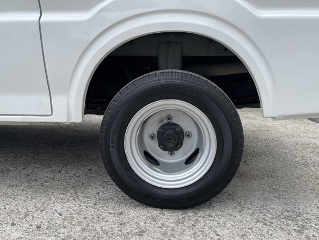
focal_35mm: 28
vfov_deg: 49.8
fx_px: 258
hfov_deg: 63.4
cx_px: 158
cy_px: 126
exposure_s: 1/785
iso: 32
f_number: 1.6
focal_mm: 4.2
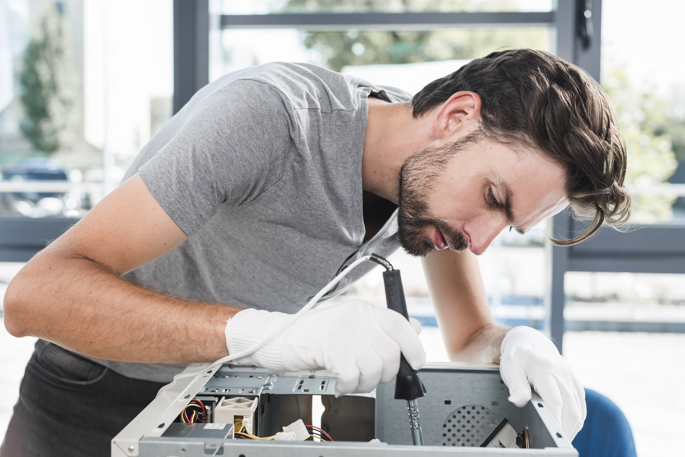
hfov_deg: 39.6
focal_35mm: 50
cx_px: 342
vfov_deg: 27.0
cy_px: 228
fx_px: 951
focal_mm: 50
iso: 160
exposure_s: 1/100
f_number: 4
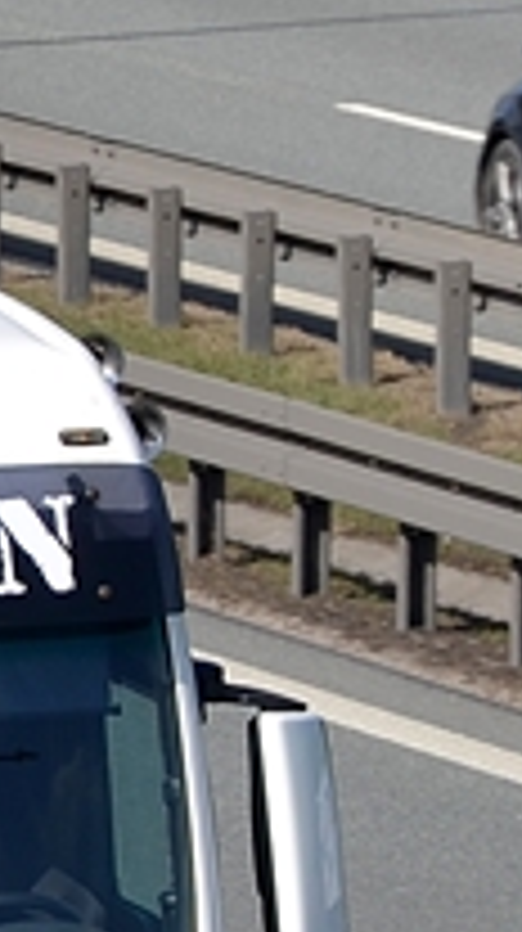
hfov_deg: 1.9
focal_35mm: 639
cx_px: -891
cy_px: 855
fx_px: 15770
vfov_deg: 3.4
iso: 100
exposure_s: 1/800
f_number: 5.6
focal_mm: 105
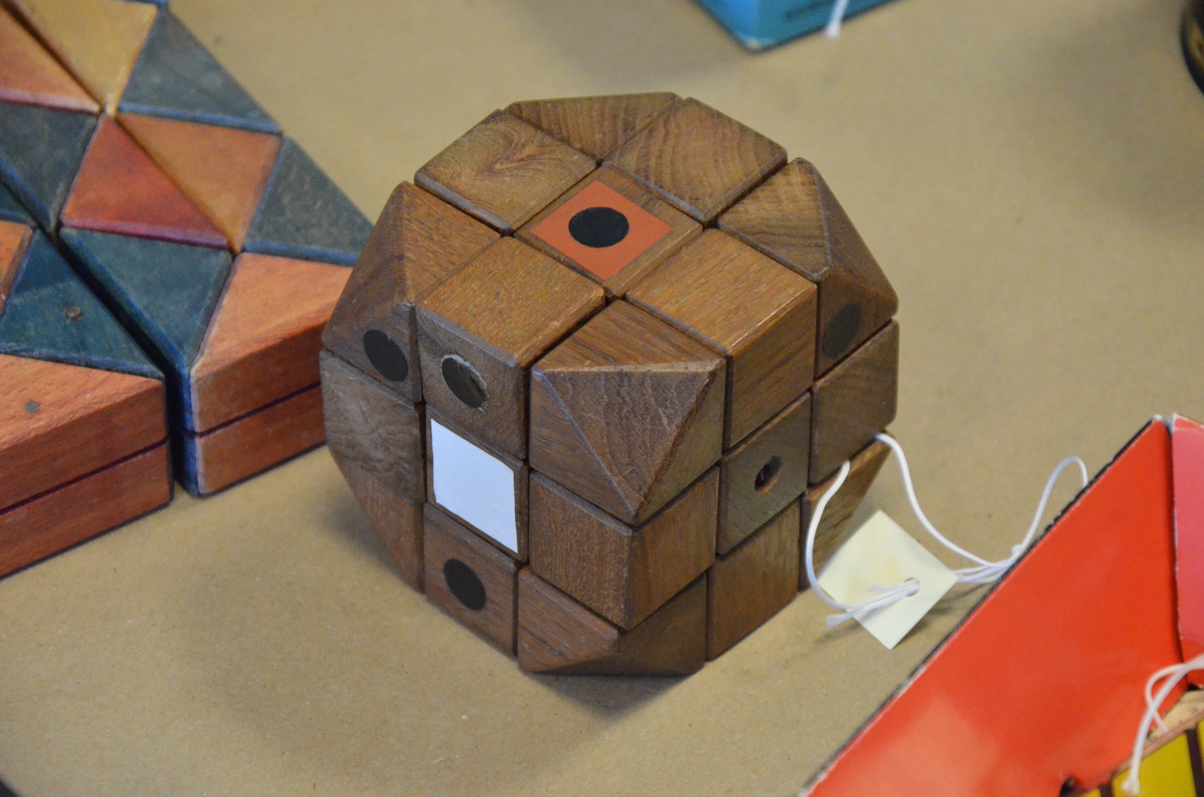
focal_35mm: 158
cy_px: 398
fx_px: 5257
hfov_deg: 13.1
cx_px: 602
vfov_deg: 8.7
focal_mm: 105
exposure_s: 1/200
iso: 6400
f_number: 7.1
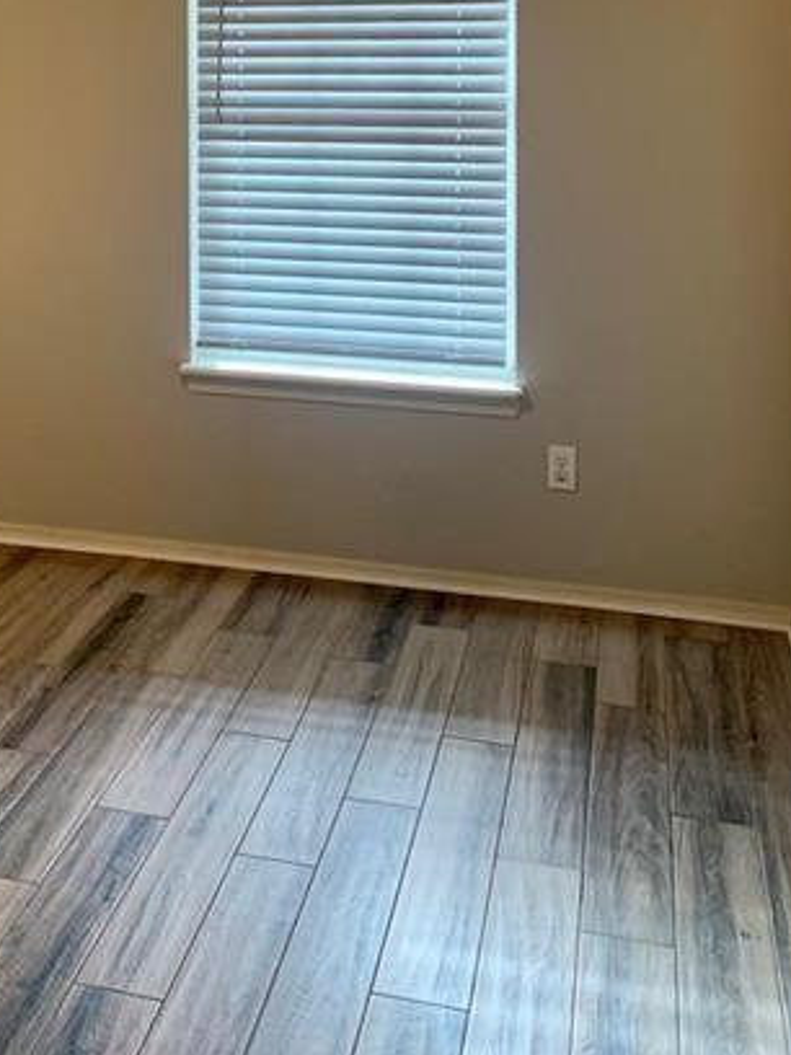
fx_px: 1493
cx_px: 127
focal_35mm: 49
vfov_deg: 36.5
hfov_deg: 28.8
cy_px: 109
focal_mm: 4.25
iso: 125
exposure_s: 1/60
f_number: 1.8
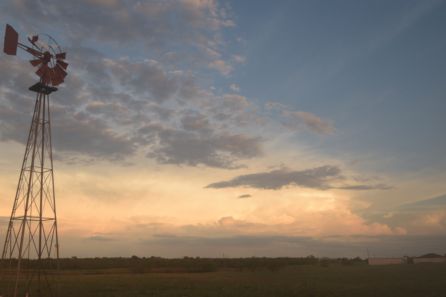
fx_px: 421
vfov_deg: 38.8
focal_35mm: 34
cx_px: 189
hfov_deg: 55.6
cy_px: 166
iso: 1000
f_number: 11
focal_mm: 18
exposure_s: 1/400
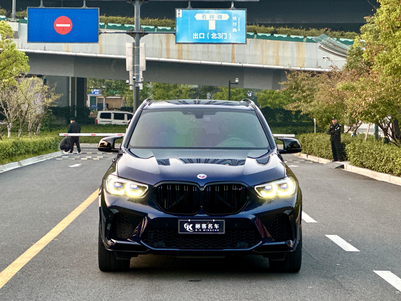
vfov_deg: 19.1
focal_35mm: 77
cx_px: 200
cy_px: 150
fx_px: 892
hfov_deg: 25.3
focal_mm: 9
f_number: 2.8
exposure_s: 1/105
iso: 250
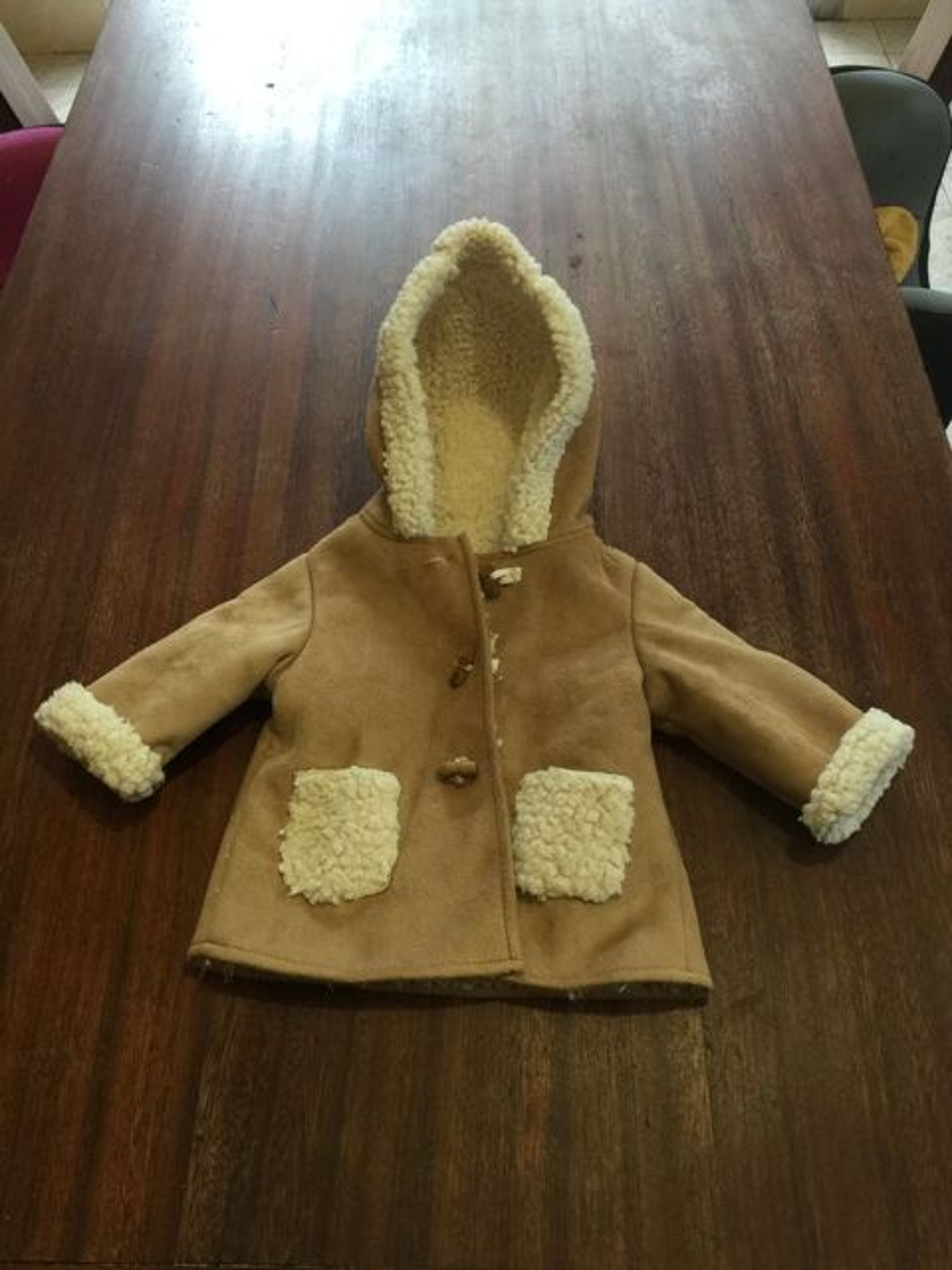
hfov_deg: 48.2
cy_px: 635
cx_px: 476
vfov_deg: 61.7
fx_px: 1063
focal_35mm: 29
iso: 64
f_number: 2.2
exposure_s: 1/17
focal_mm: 4.15
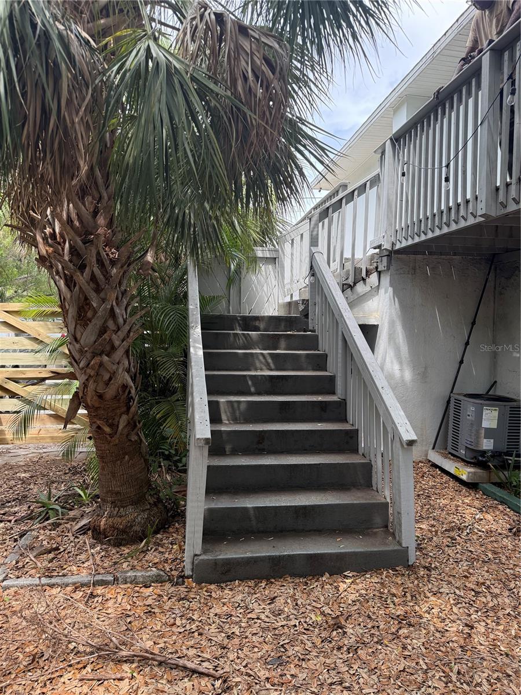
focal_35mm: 24
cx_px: 260
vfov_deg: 71.6
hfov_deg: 56.8
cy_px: 348
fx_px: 482
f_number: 1.78
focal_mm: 6.76
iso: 100
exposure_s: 1/532
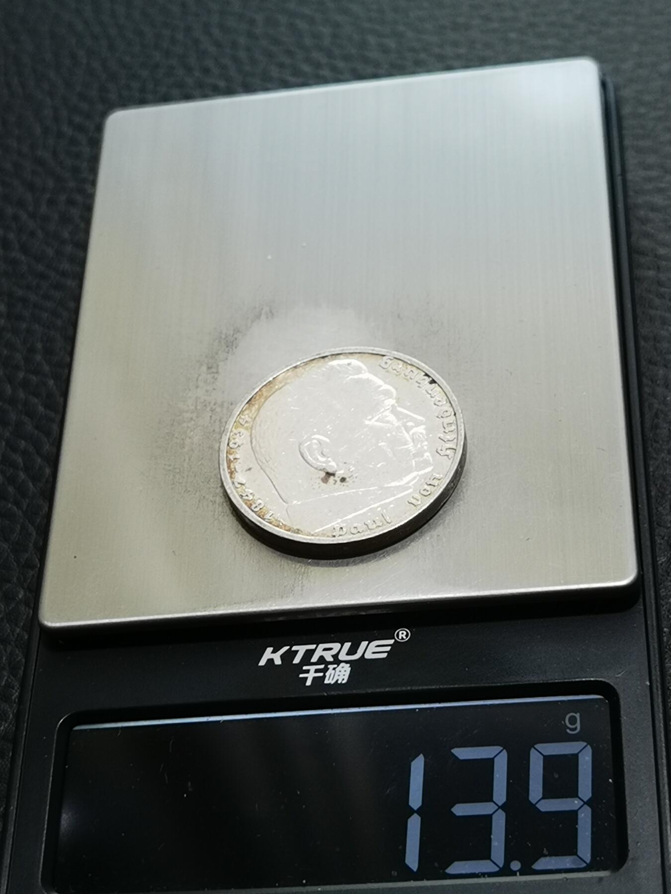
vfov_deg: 27.0
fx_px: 1861
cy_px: 447
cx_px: 336
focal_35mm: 72
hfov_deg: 20.4
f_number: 1.9
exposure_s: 1/100
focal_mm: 6.67
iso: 80
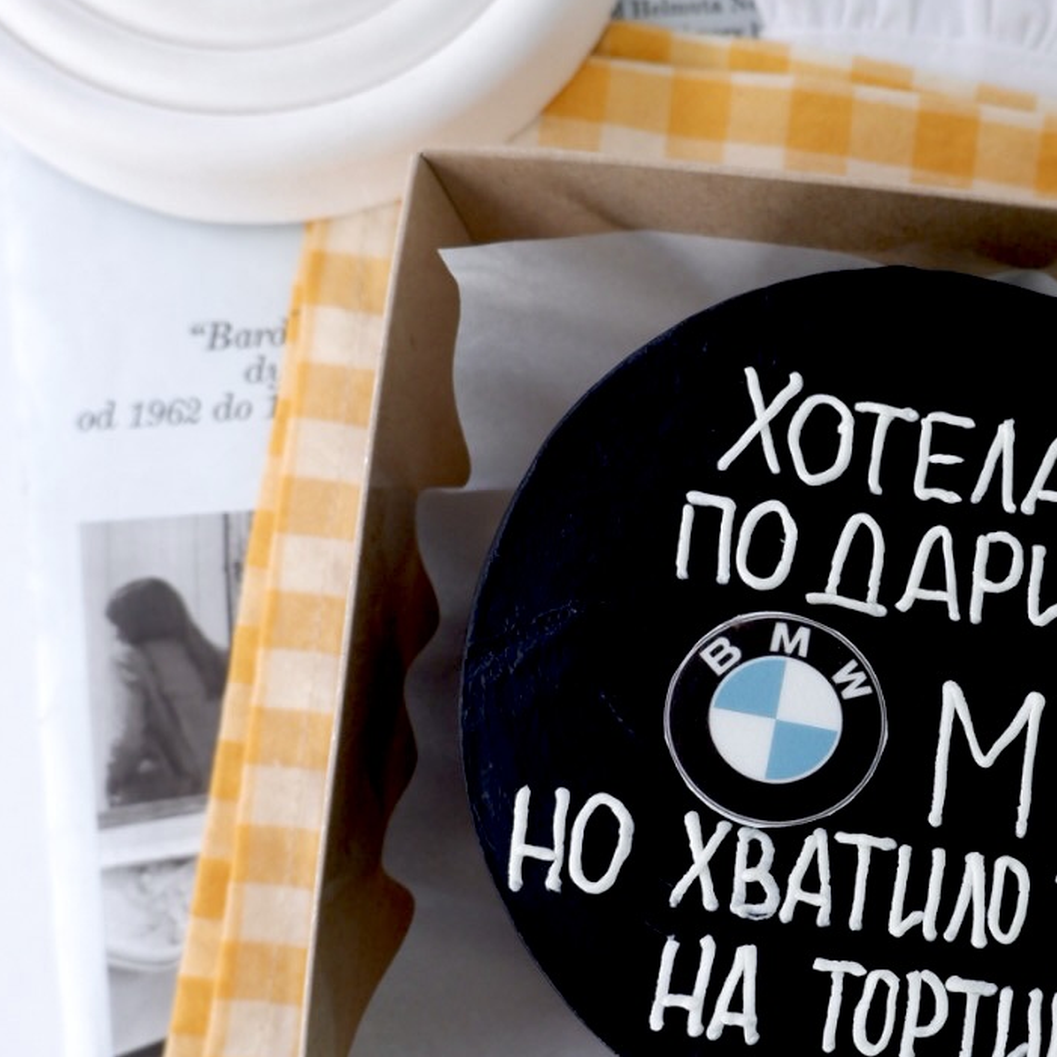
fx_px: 1935
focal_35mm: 56
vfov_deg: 30.2
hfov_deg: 29.8
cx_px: 852
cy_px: 743
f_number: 3.8
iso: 400
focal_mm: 17.5
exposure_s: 1/70
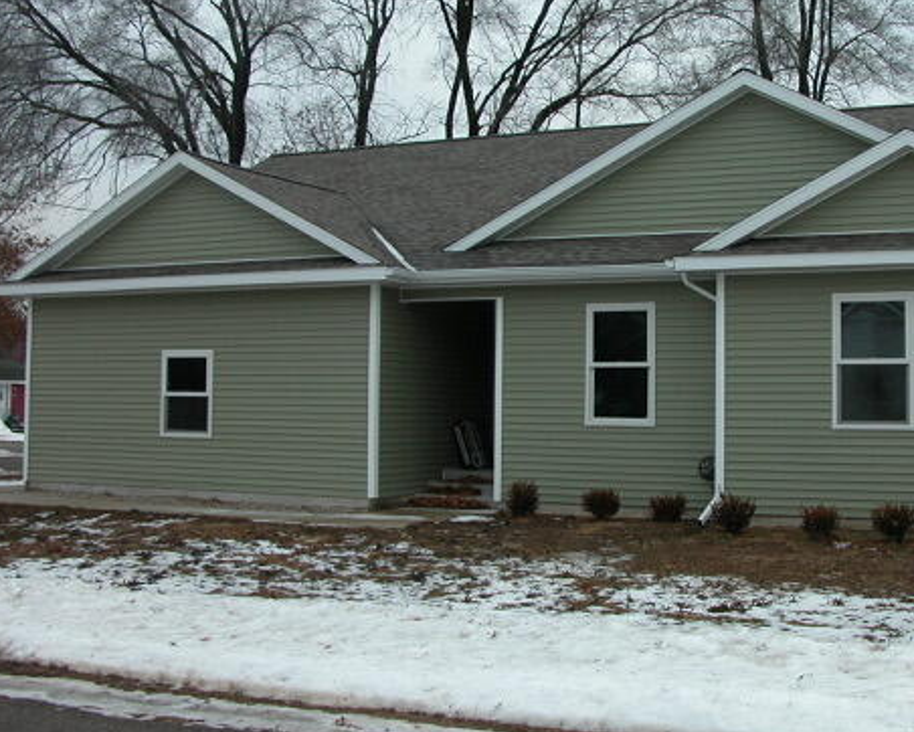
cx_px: 625
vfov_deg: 32.1
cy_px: 317
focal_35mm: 47
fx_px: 1272
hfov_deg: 39.0
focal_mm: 8.9
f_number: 3.5
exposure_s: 1/77.1
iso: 100
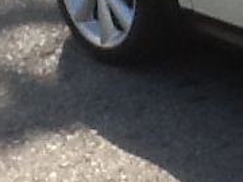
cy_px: -49
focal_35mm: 235
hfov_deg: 7.7
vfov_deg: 6.3
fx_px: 1650
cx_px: 624
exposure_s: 1/704
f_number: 2.4
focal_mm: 2.03
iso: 40
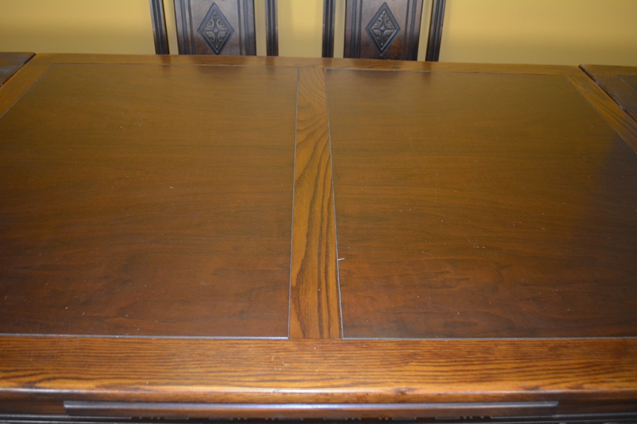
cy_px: 212
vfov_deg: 43.6
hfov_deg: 61.9
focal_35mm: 30
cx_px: 318
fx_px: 531
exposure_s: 1/60
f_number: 3.8
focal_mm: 20
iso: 1400
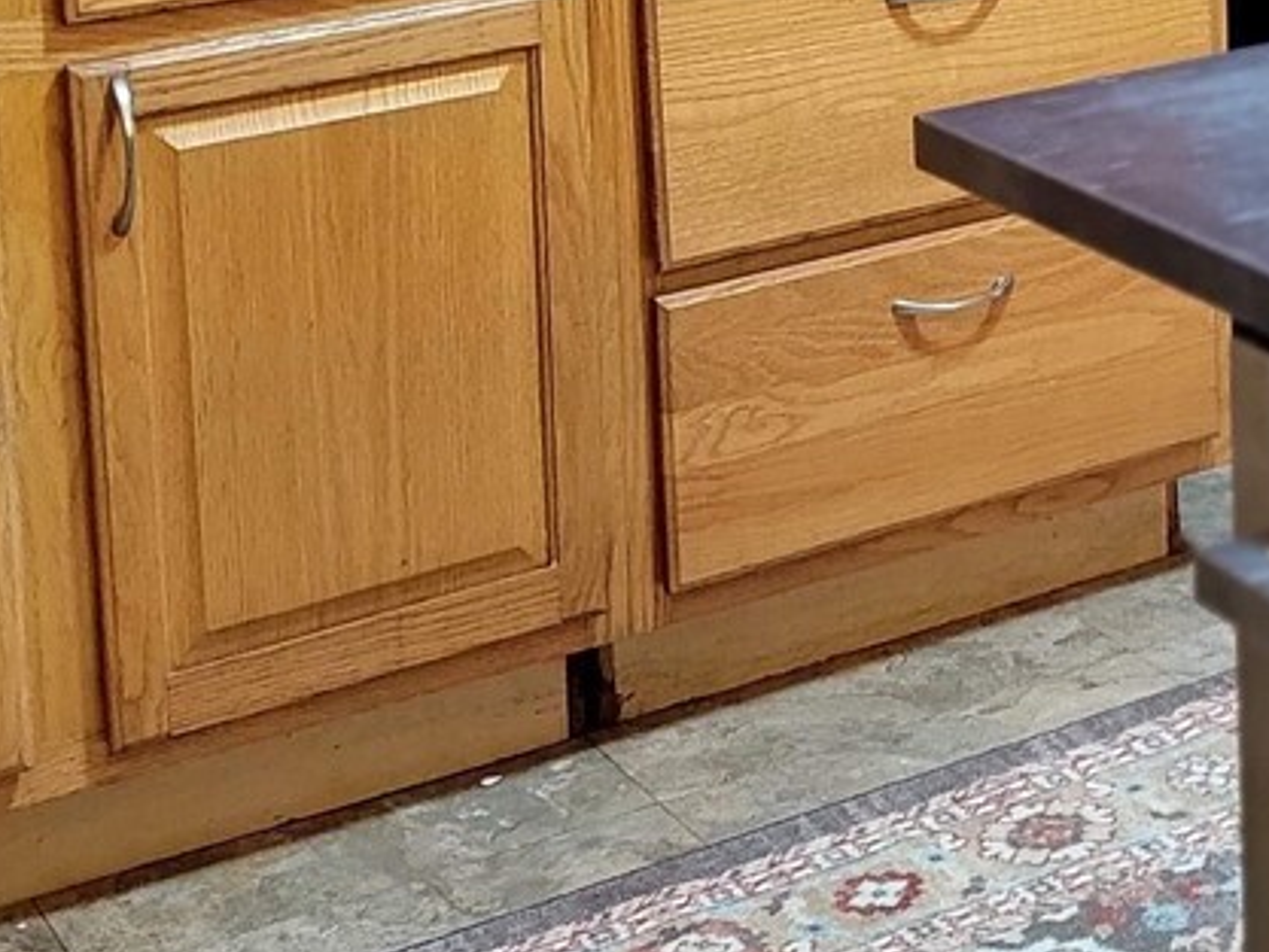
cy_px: -398
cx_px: 1199
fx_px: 3374
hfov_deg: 20.8
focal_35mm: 92
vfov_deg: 15.1
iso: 320
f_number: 1.8
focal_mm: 6.7
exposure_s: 1/30
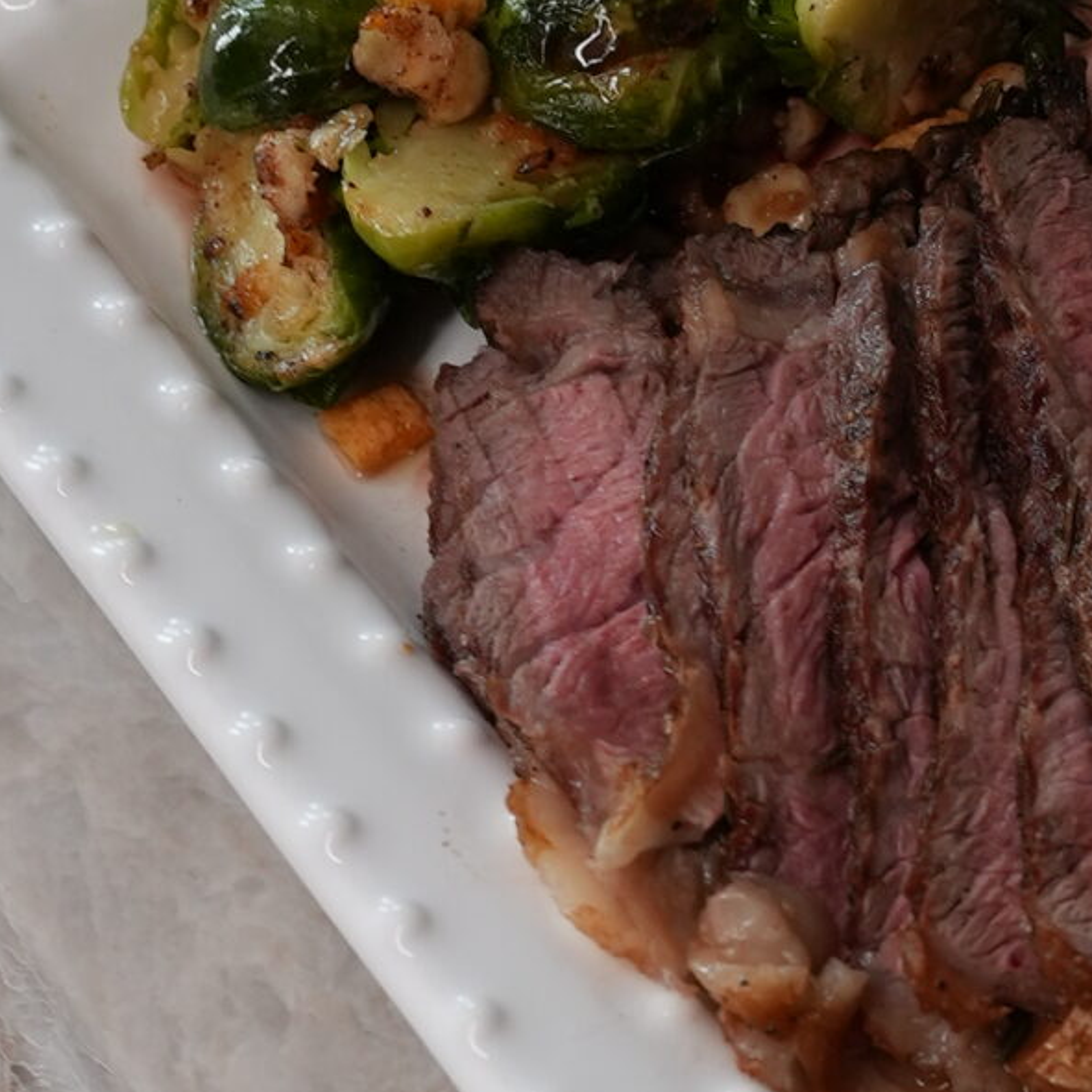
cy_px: 558
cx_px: 1415
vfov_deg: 13.5
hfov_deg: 13.1
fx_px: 4604
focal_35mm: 129
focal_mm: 35
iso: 640
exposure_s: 1/160
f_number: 5
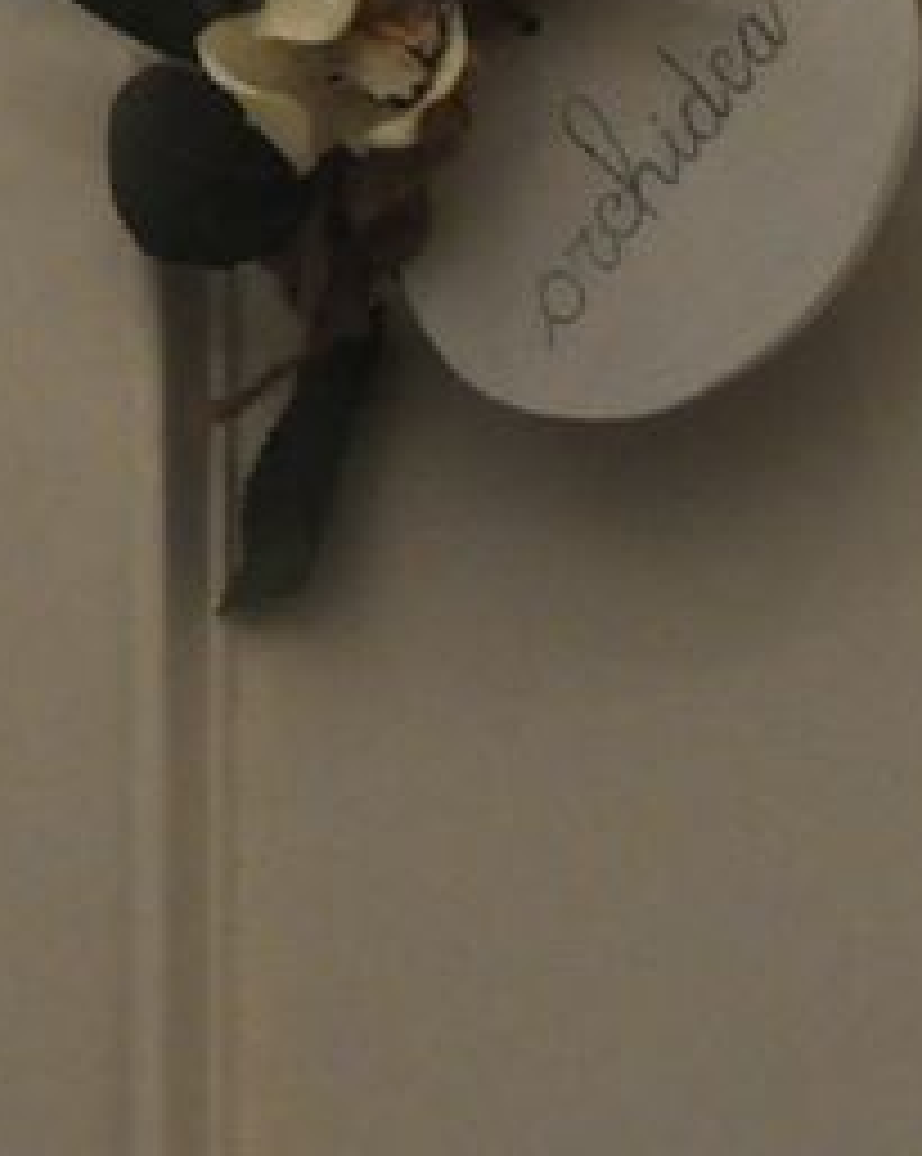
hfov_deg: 8.6
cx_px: -603
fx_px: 5941
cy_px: -85
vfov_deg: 11.0
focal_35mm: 174
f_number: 20
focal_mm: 31
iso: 3200
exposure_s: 1/25
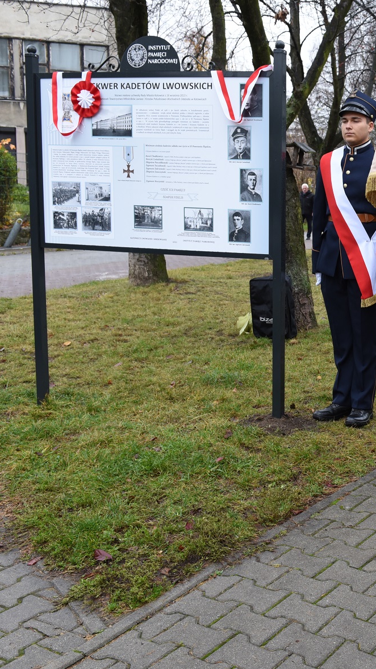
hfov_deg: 24.0
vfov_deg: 45.5
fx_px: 798
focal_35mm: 45
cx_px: 455
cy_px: 340
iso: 800
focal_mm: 28
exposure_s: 1/160
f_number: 6.3
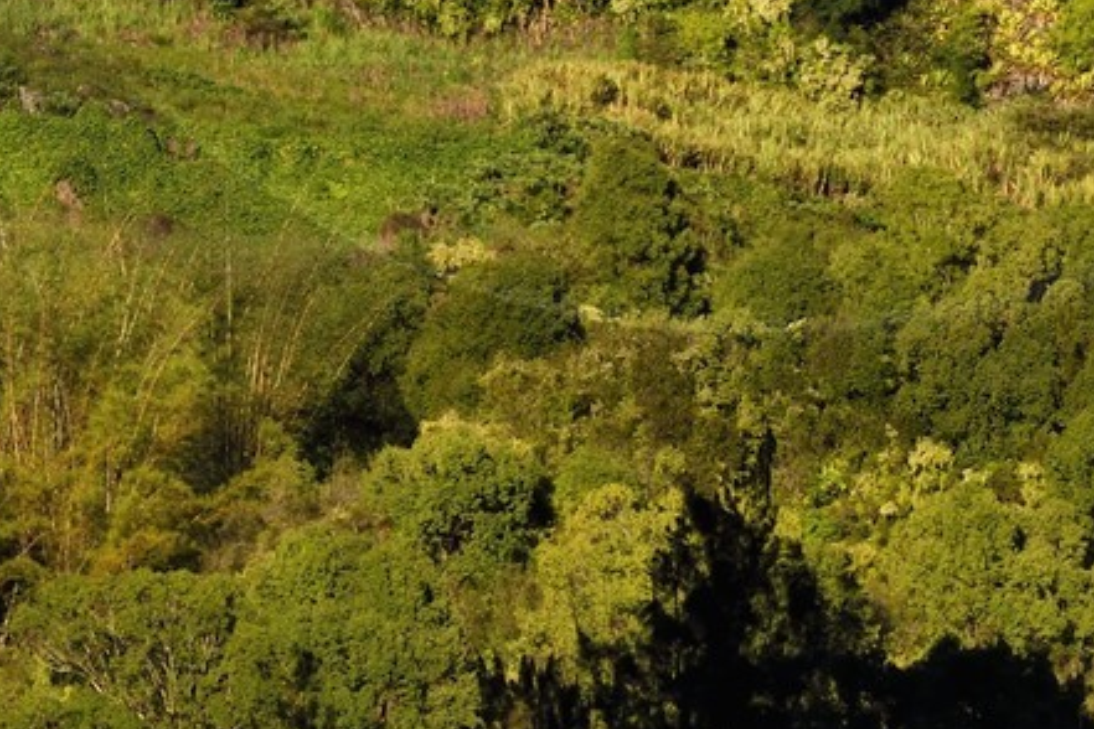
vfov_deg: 1.9
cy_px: -577
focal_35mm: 726
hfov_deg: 2.8
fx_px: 22061
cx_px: 757
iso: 200
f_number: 14
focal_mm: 200
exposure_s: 1/250
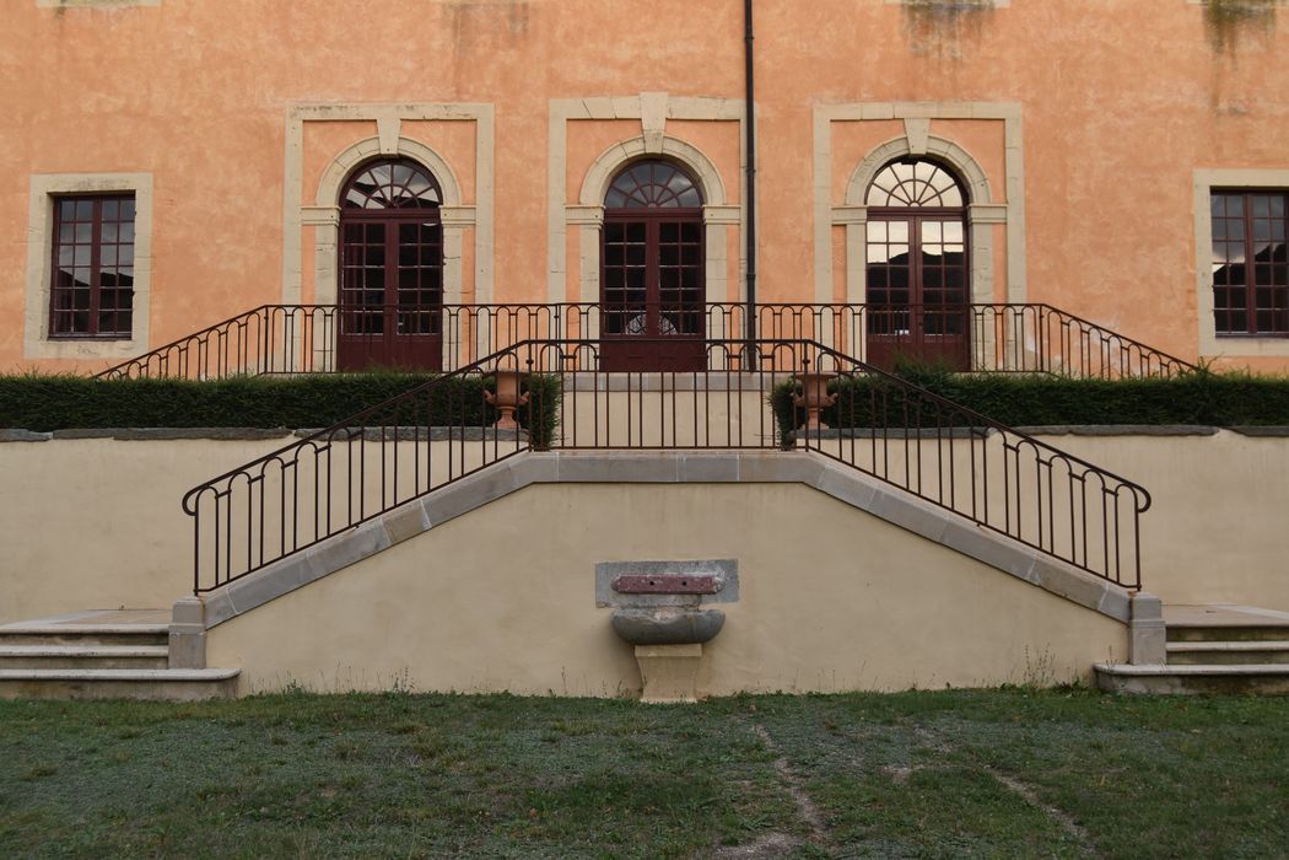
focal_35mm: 39
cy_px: 430
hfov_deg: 49.6
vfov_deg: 34.2
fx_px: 1396
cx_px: 644
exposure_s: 1/160
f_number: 6.3
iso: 400
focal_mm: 26
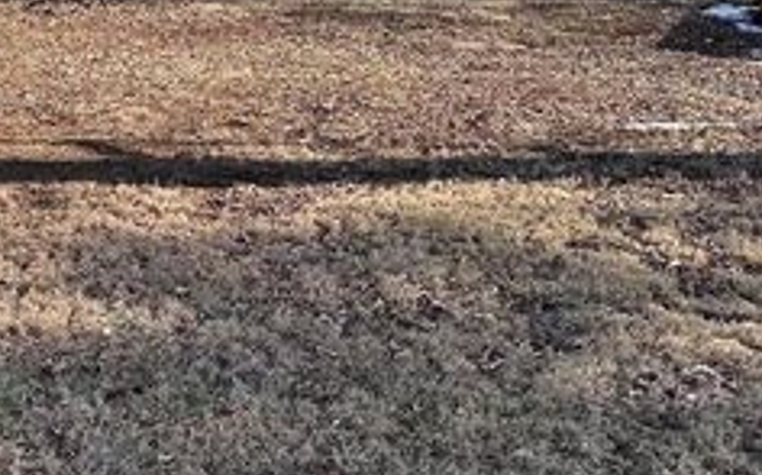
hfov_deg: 35.3
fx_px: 1120
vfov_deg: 23.6
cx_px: 74
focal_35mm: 54
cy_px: 92
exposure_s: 1/1587
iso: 80
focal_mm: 6.86
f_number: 1.78
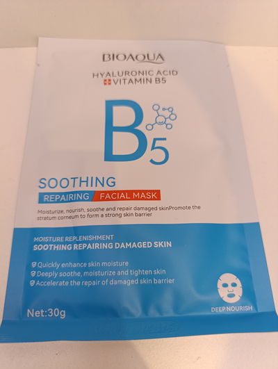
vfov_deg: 73.8
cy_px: 184
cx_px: 139
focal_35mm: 23
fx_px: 246
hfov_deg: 59.0
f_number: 1.6
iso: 400
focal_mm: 6.14
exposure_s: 1/100
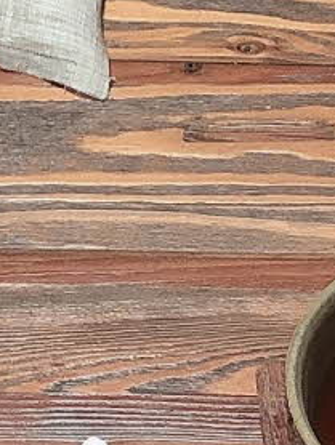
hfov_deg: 7.2
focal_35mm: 206
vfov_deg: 9.6
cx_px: 398
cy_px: 306
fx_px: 2654
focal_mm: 3.99
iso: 80
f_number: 1.8
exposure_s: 1/15
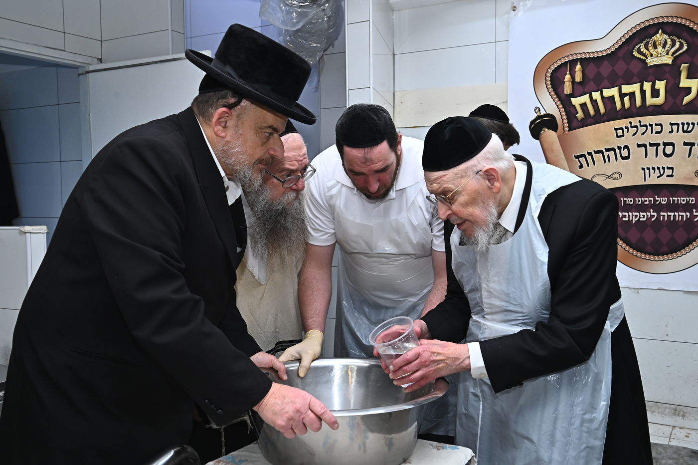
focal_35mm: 38
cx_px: 349
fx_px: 736
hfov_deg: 50.7
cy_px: 232
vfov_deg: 35.0
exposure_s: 1/200
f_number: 8
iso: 1000
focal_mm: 38
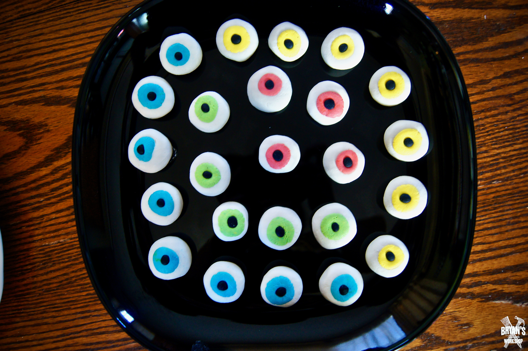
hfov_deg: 46.4
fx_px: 615
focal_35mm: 42
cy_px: 176
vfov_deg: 31.8
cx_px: 264
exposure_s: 1/50
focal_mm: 28
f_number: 4.5
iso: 320
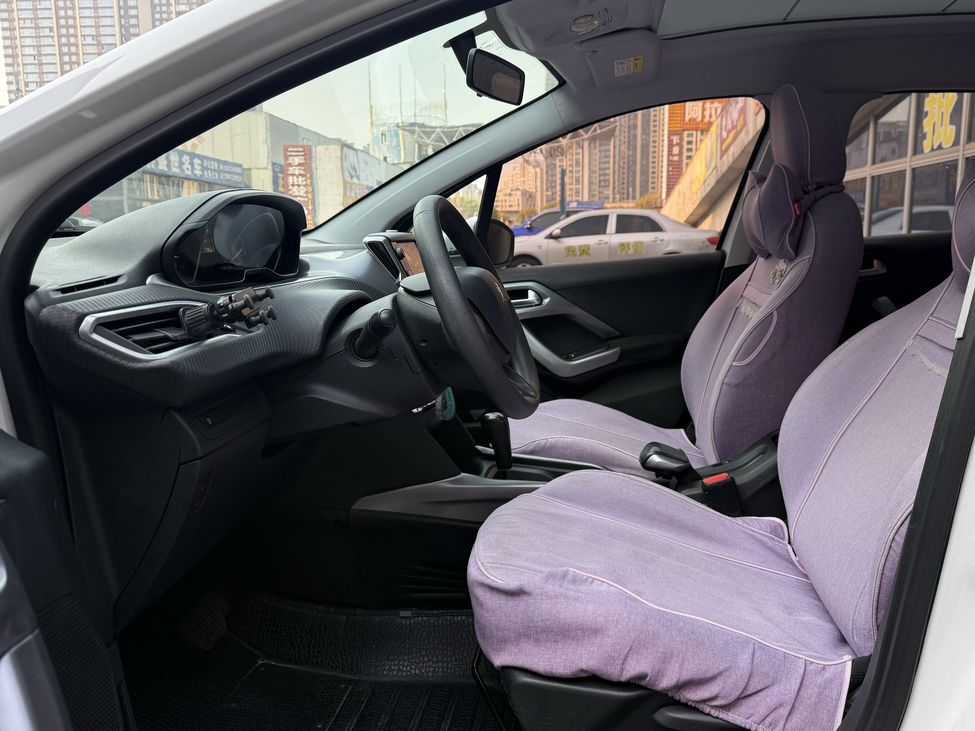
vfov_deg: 49.7
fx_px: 789
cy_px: 357
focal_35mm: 28
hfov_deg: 63.3
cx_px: 537
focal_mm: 6.76
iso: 100
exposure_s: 1/589
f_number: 1.78
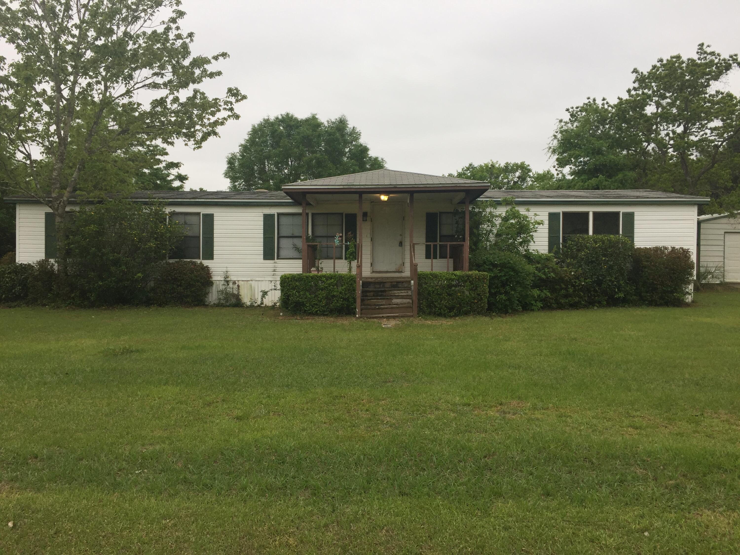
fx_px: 620
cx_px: 370
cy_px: 278
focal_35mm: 29
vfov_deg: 48.2
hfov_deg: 61.7
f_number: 2.2
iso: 32
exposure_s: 1/210
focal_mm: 4.15
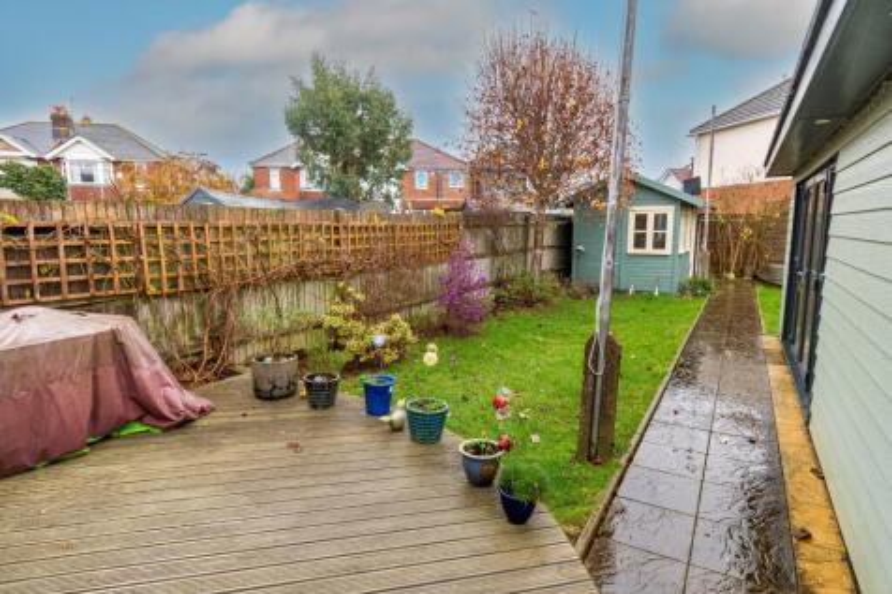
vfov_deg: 64.5
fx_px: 471
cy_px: 297
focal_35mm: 19
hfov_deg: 86.9
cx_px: 446
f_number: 7.1
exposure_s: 1/60
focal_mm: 13
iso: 400
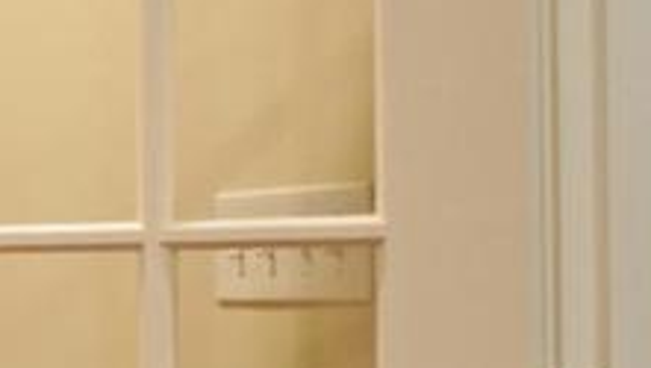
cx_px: -1231
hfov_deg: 11.8
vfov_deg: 11.1
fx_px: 1884
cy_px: 268
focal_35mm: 109
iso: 1600
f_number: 2.8
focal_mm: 16
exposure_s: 1/160
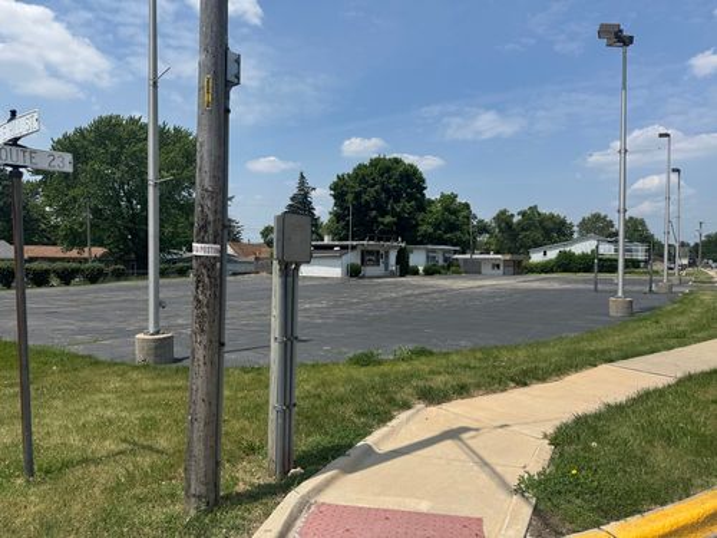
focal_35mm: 24
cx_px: 358
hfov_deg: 71.6
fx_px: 497
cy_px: 269
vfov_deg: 56.8
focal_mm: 6.76
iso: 80
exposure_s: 1/7092
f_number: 1.78
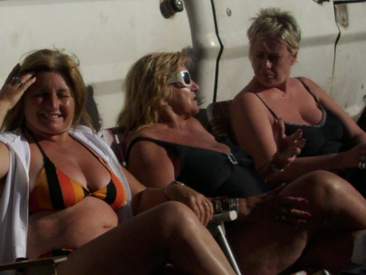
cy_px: 138
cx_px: 183
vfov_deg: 45.4
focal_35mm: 31
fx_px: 328
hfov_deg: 58.4
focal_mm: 6.2
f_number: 5.6
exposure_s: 1/260
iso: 50
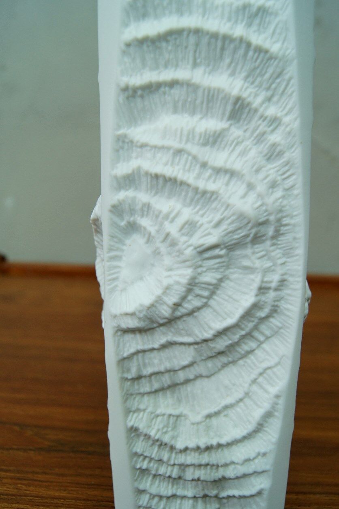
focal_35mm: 33
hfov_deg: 39.9
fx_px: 467
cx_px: 170
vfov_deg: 57.2
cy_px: 254
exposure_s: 1/15
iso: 400
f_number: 6.3
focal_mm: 22
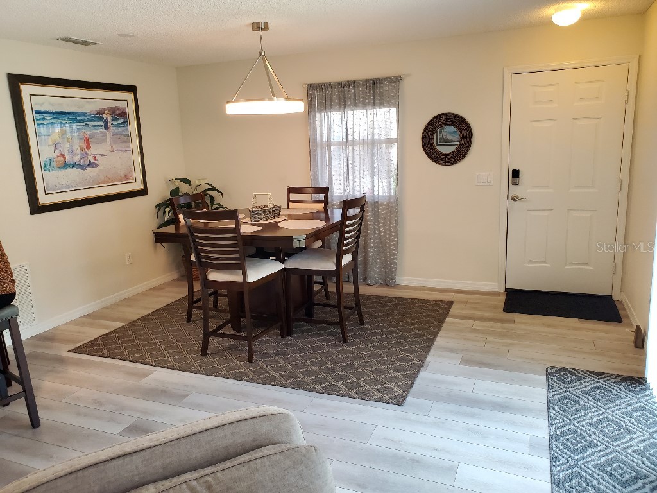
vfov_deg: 53.1
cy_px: 246
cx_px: 328
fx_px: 493
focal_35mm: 26
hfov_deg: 67.3
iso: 200
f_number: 2.4
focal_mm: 4.3
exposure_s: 1/60
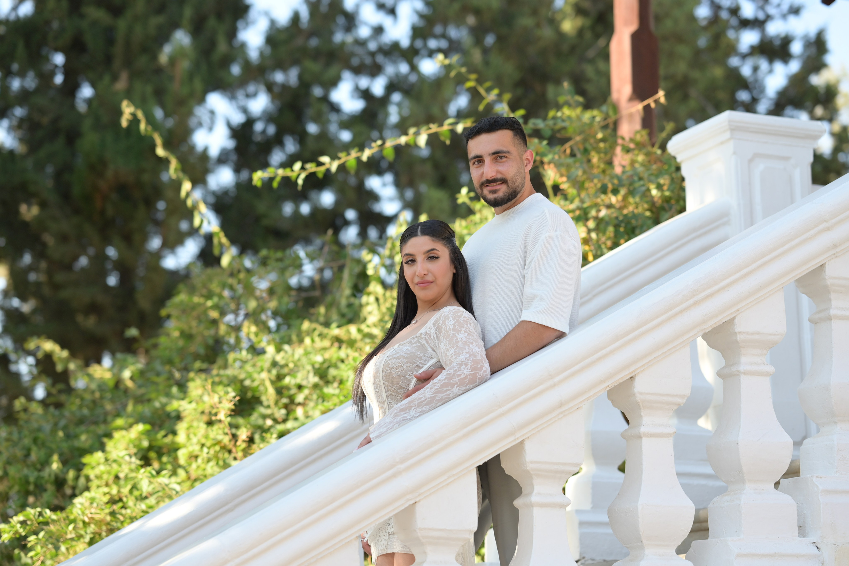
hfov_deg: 23.9
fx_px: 2005
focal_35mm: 85
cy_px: 283
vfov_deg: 16.1
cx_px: 424
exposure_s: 1/1000
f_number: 2.5
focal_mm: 85
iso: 200
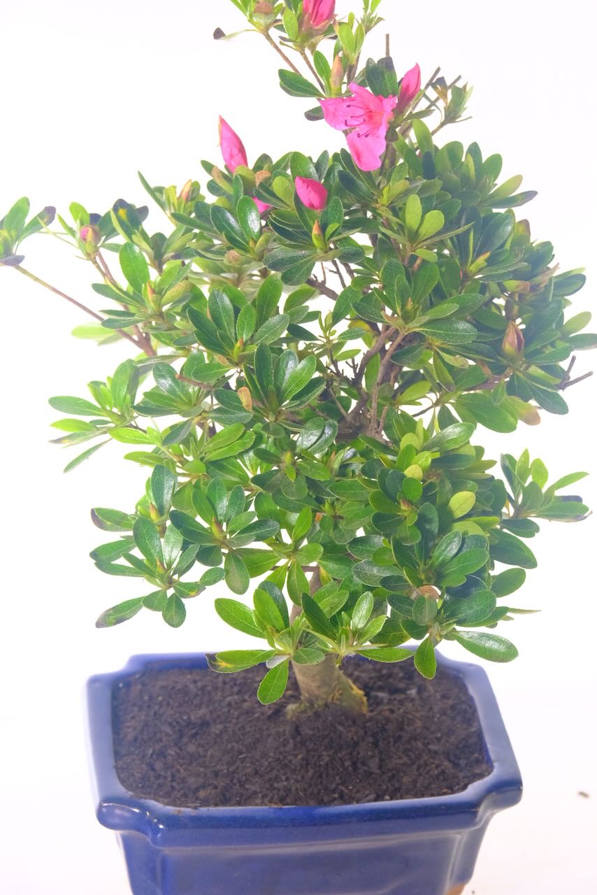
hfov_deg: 11.7
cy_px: 448
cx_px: 298
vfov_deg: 17.5
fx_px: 2909
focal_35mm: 117
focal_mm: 77.9
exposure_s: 1/30
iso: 2000
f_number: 8
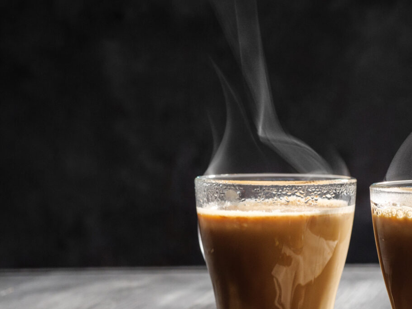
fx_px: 2464
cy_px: 205
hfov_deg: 9.6
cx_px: 221
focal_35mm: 207
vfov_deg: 7.2
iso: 250
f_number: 5.6
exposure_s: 1/200
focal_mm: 60
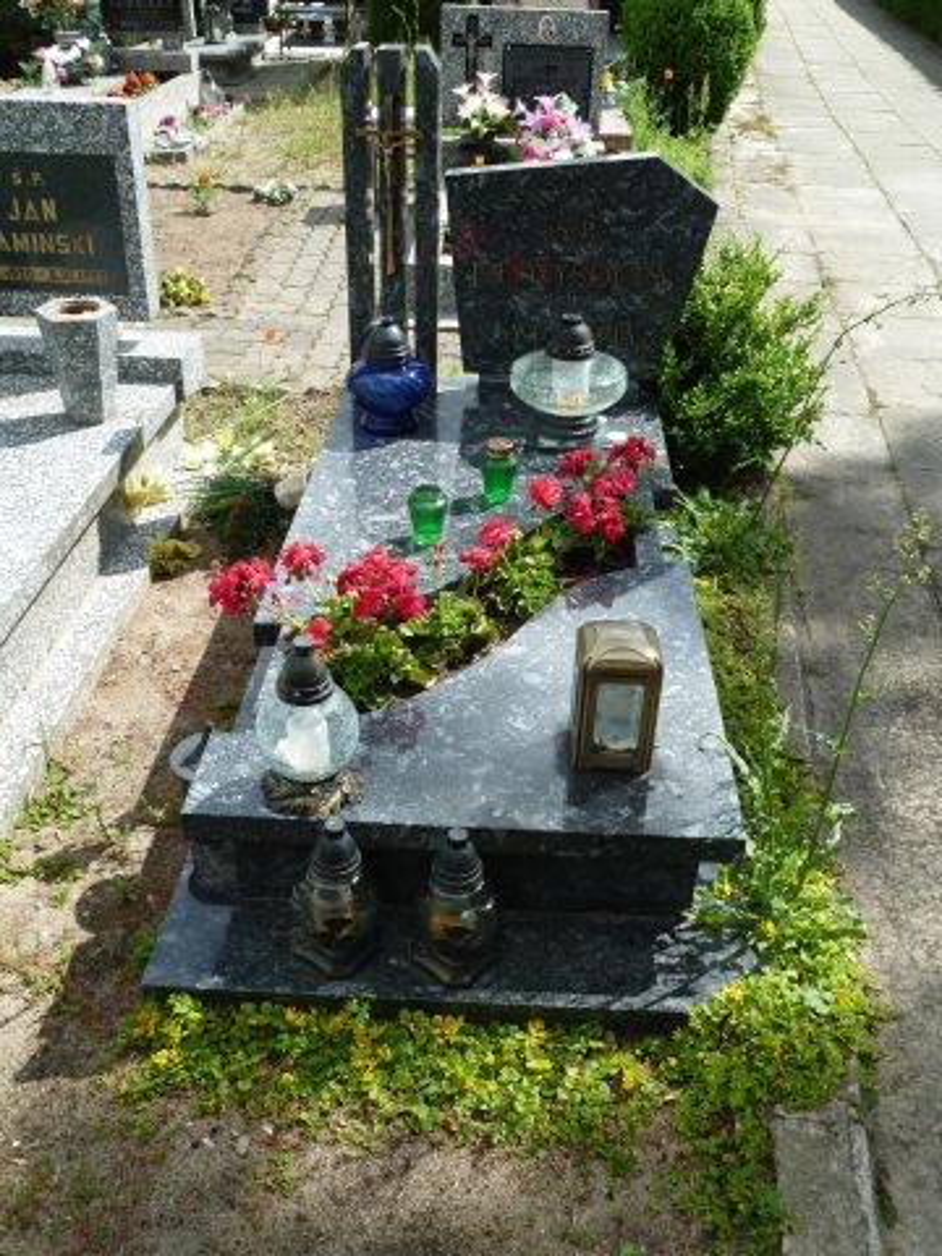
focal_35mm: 32
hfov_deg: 44.2
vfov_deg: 56.8
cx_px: 471
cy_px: 628
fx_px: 1161
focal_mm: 5.3
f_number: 4
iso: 80
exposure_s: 1/320
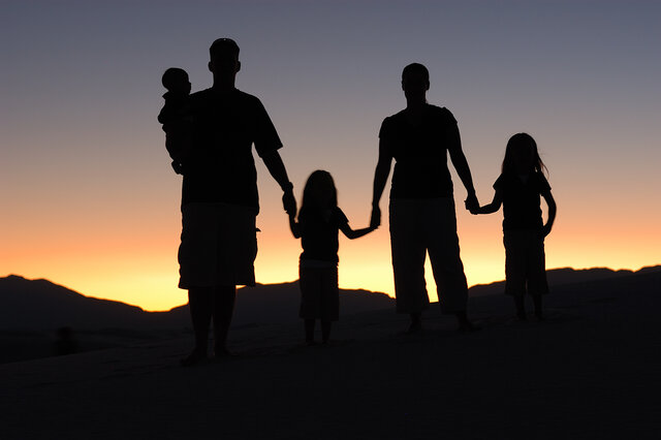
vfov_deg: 18.2
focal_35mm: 75
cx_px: 330
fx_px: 1376
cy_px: 220
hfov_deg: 27.0
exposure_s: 1/2.5
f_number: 3.5
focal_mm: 50
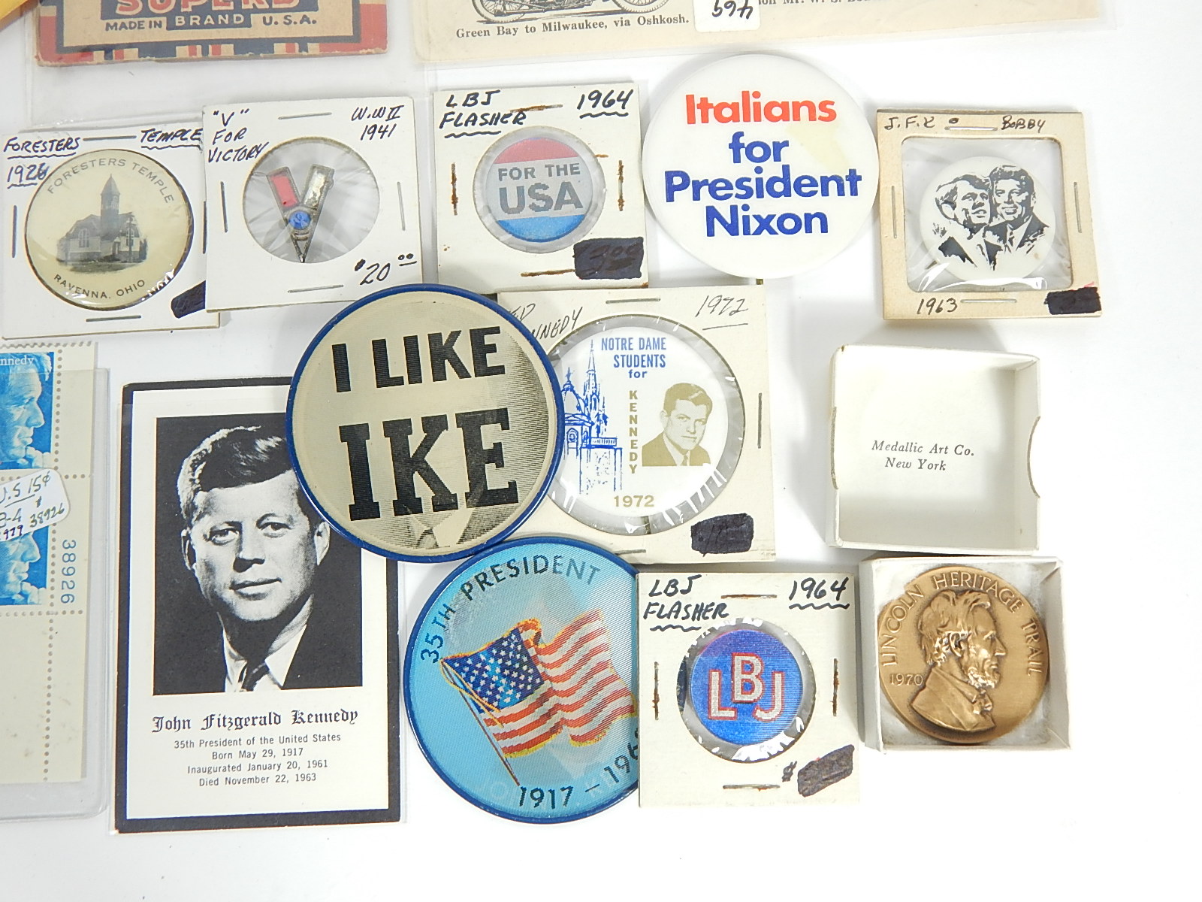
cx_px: 601
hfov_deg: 58.4
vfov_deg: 45.4
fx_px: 1076
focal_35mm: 31
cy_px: 451
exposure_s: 1/30
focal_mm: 5.6
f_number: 3.2
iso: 180
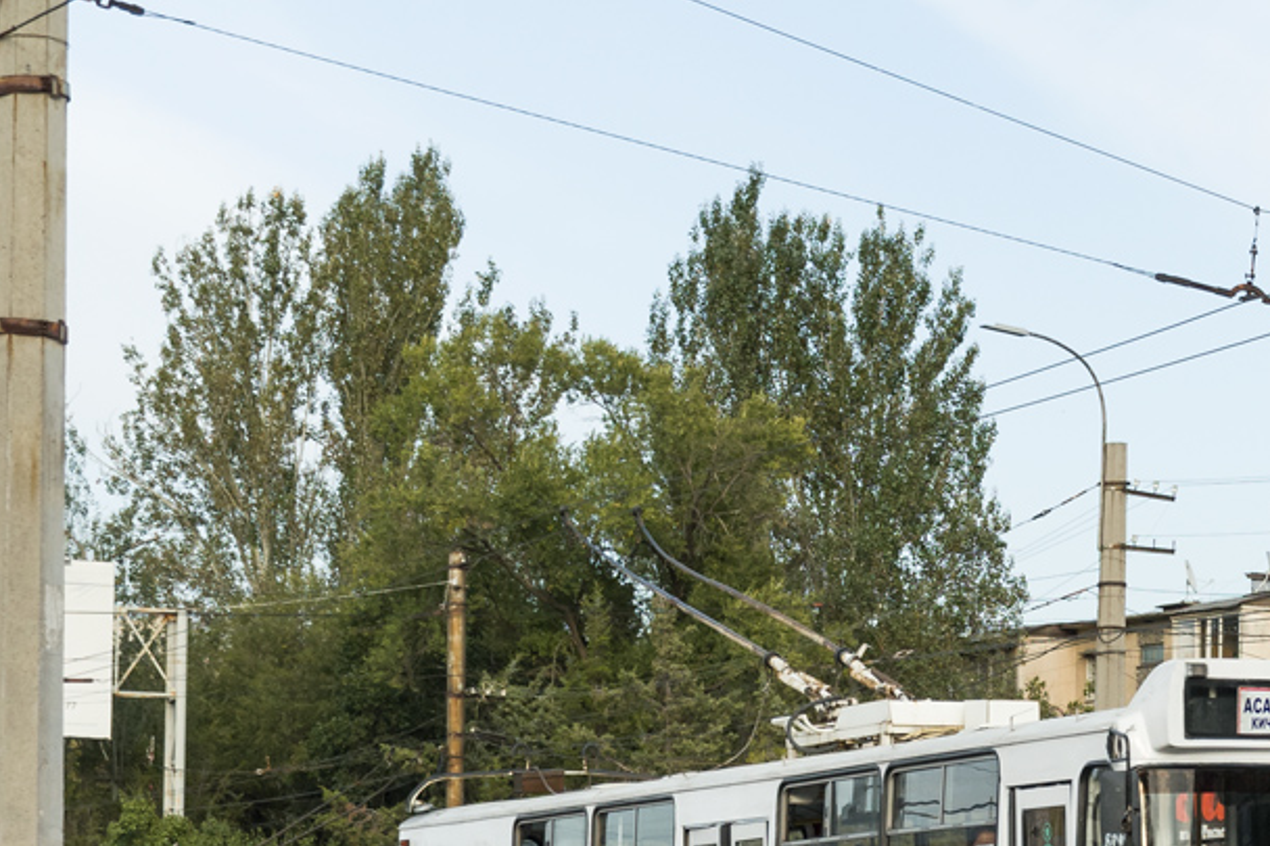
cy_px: 635
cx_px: 967
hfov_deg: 25.3
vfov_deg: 17.2
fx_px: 2786
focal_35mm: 79
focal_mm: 27
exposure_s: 1/640
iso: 400
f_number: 5.6
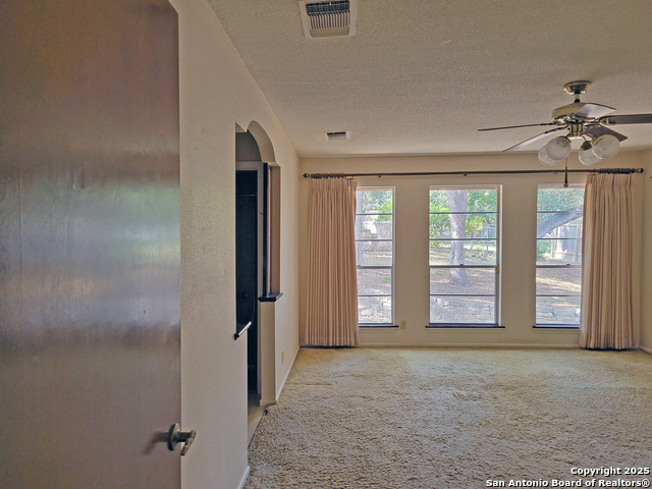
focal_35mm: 26
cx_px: 326
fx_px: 490
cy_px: 244
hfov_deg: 67.3
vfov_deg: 53.1
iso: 200
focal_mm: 5.4
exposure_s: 1/120
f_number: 1.8
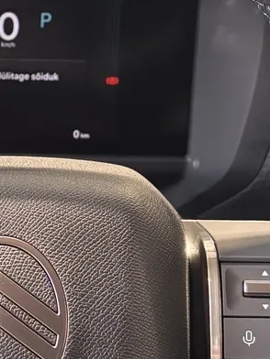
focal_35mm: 106
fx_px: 1102
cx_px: 6
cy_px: 179
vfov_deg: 18.5
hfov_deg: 13.8
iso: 250
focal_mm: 5.96
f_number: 1.6
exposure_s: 1/50
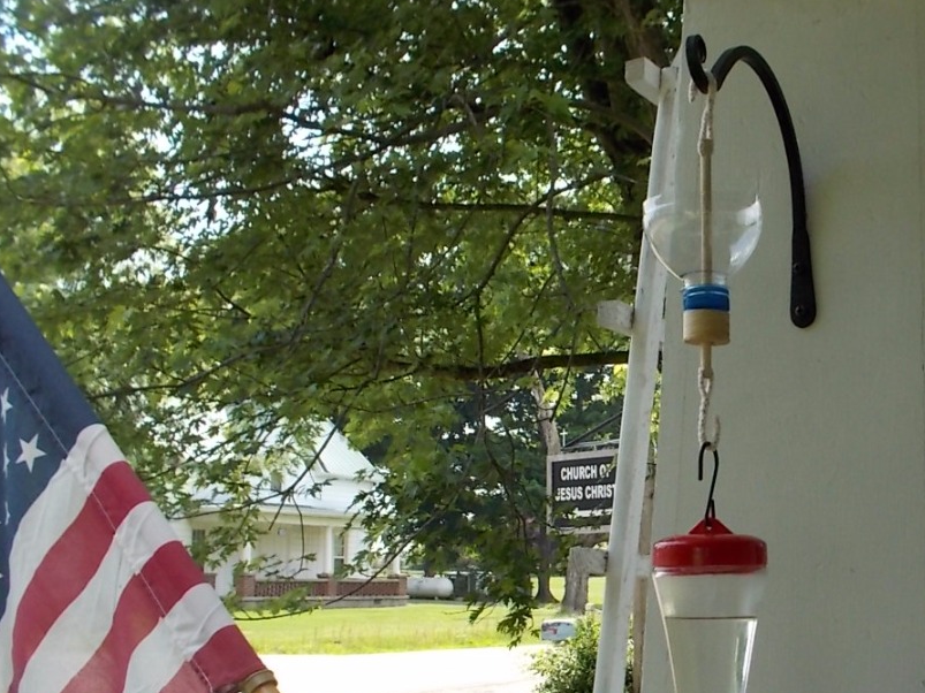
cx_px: 768
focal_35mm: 52
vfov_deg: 27.8
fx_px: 1389
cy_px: 483
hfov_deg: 35.4
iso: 80
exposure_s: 1/320
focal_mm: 4.1
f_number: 3.3
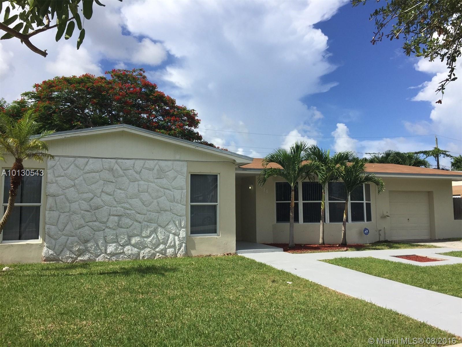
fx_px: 387
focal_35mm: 29
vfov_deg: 48.2
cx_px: 231
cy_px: 174
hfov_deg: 61.7
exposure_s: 1/2825
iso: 32
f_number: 2.2
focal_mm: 4.15
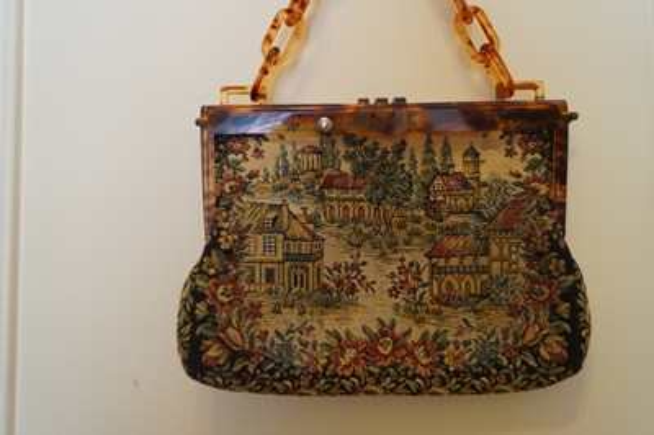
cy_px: 218
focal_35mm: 30
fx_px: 545
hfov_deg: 62.0
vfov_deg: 43.5
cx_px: 327
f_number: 4
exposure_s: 1/60
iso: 500
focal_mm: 20
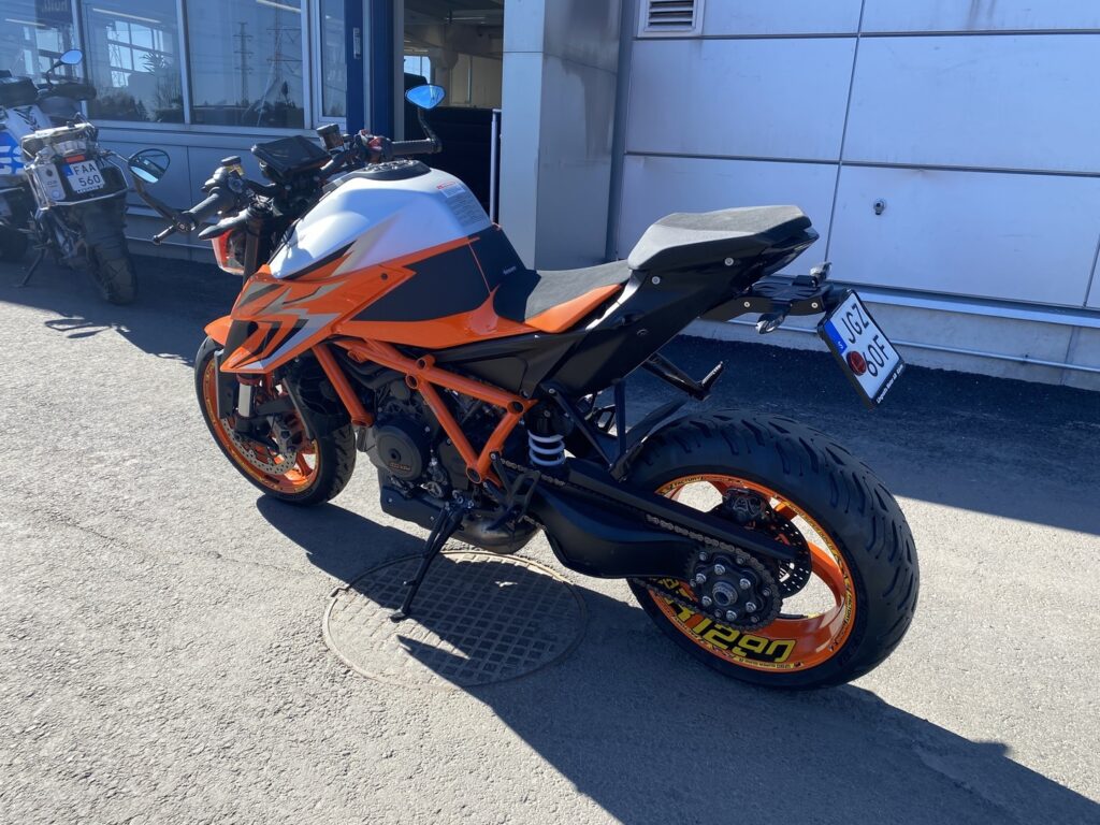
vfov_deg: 53.1
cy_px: 412
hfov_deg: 67.3
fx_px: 826
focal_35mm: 26
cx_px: 550
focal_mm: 4.25
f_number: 1.8
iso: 32
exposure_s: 1/1025
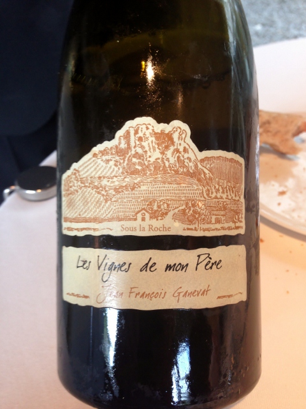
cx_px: 153
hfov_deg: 42.9
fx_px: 389
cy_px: 204
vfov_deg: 55.4
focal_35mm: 33
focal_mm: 4.13
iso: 64
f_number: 2.4
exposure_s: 1/20
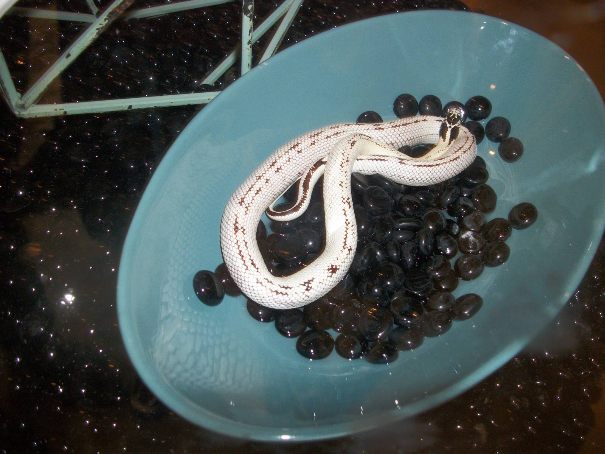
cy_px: 227
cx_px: 302
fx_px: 559
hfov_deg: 56.8
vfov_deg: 44.2
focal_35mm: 32
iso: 160
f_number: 2.9
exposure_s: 1/30
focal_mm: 5.7
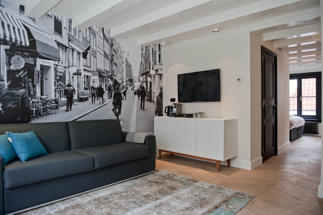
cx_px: 162
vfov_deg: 53.1
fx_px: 215
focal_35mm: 24
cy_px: 108
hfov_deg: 73.8
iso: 400
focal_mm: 24
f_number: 3.2
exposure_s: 1/125
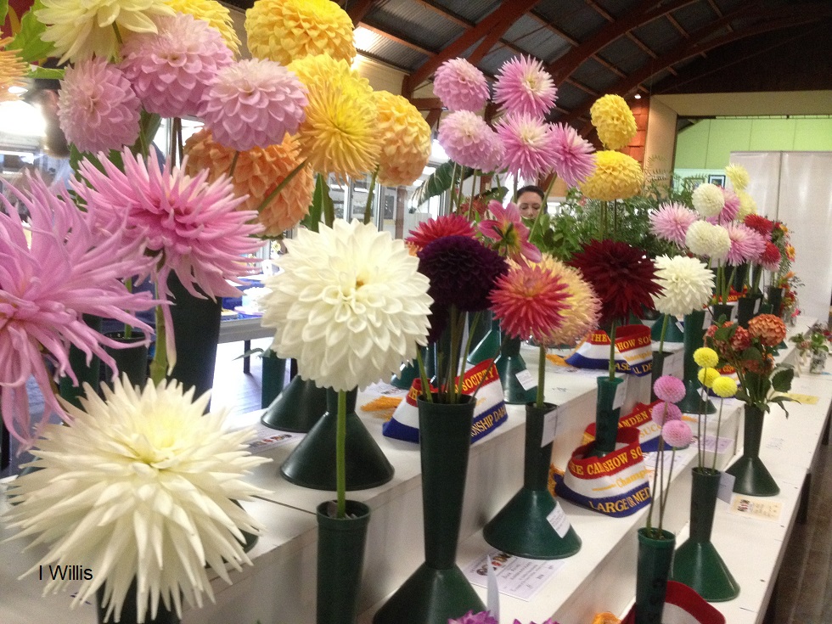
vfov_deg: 40.7
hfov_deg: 52.6
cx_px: 416
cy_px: 312
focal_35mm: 35
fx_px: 841
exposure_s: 1/20
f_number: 2.4
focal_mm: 4.28
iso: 250
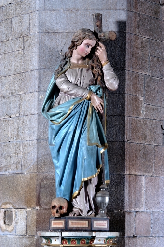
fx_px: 771
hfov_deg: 12.1
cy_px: 124
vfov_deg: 18.2
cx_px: 82
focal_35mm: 112
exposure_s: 1/80
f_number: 14
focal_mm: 75
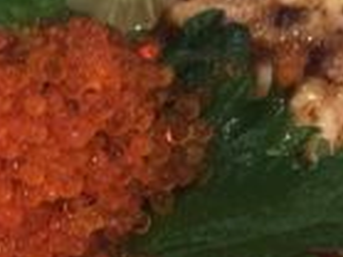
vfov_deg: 9.6
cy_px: 487
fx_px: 1445
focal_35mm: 146
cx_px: -33
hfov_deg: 13.3
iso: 500
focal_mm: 4.15
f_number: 2.2
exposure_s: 1/17
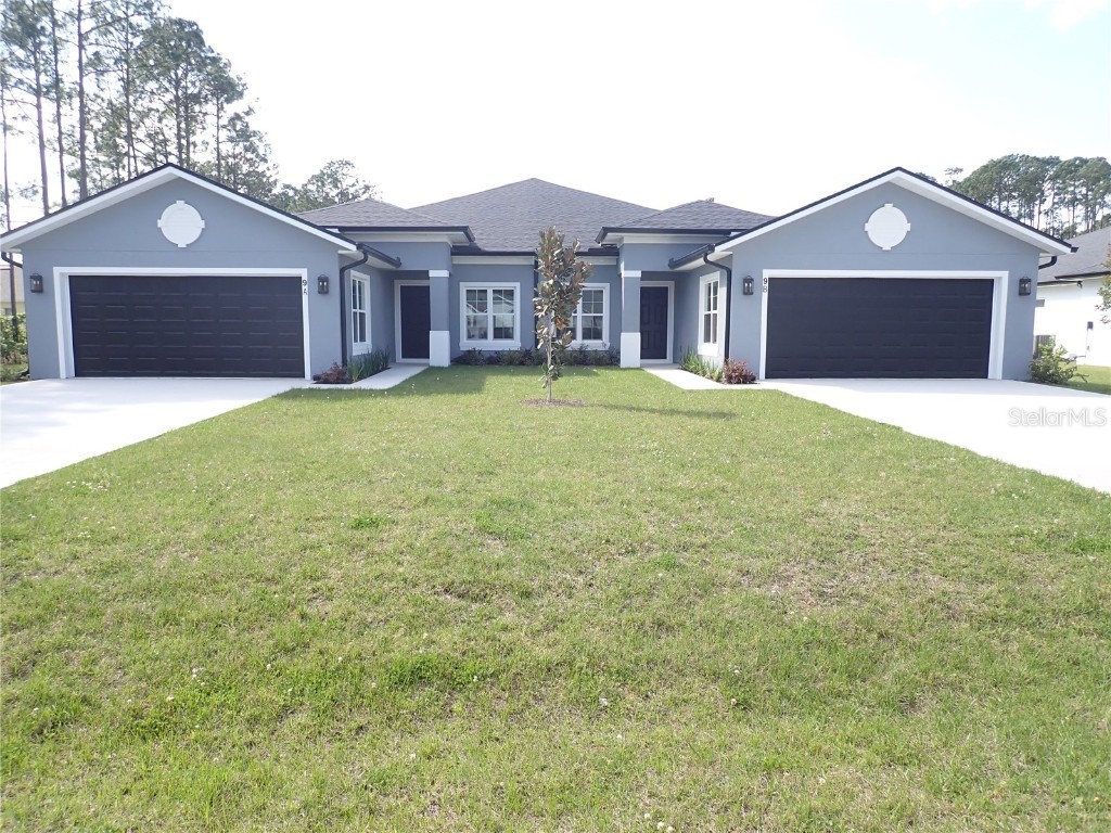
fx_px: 802
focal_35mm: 25
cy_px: 416
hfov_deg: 69.4
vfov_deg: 54.9
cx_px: 556
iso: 100
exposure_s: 1/500
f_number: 2.8
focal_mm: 4.5
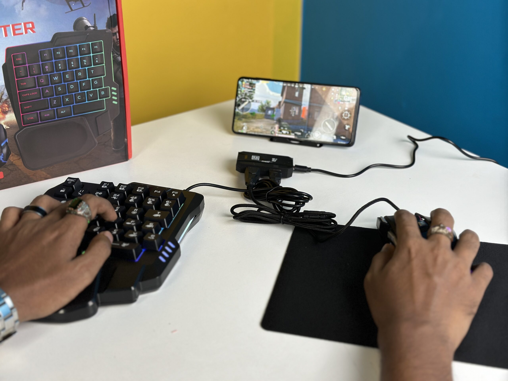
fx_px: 704
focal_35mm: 48
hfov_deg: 39.7
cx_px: 254
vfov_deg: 30.3
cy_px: 190
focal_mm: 6.86
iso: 100
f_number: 1.78
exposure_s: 1/50
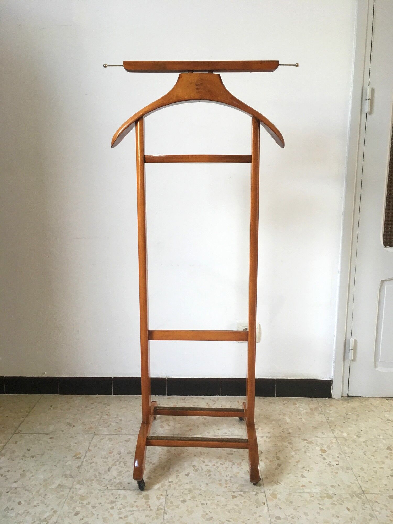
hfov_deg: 48.2
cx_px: 196
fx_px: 439
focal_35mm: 29
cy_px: 262
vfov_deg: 61.7
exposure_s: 1/33
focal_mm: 4.15
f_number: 2.2
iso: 50
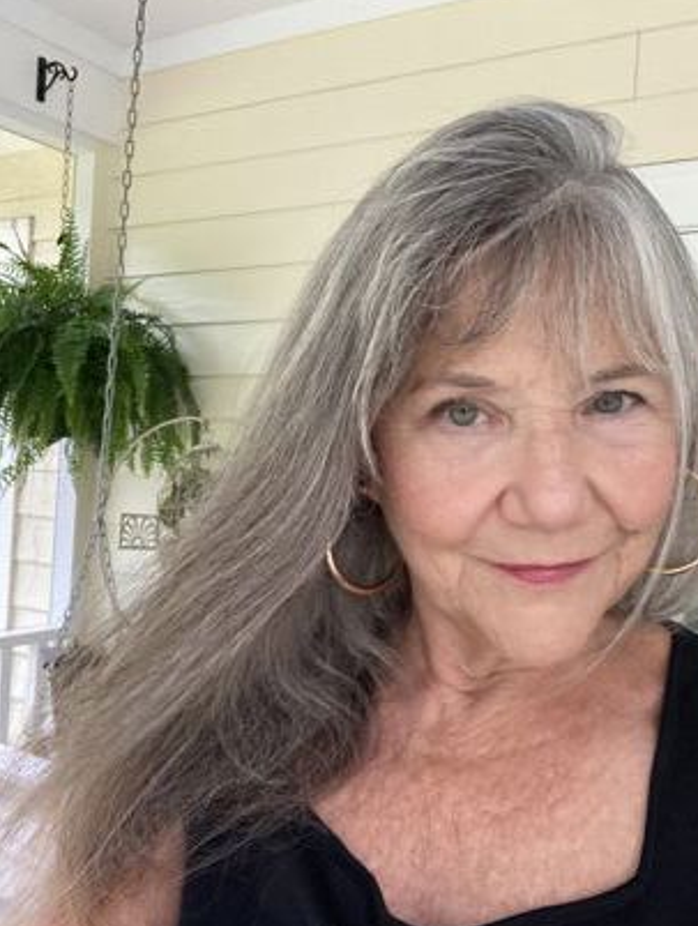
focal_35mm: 35
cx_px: 379
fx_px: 938
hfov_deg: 40.8
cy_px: 491
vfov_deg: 52.5
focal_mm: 2.87
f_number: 2.2
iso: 250
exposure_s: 1/60
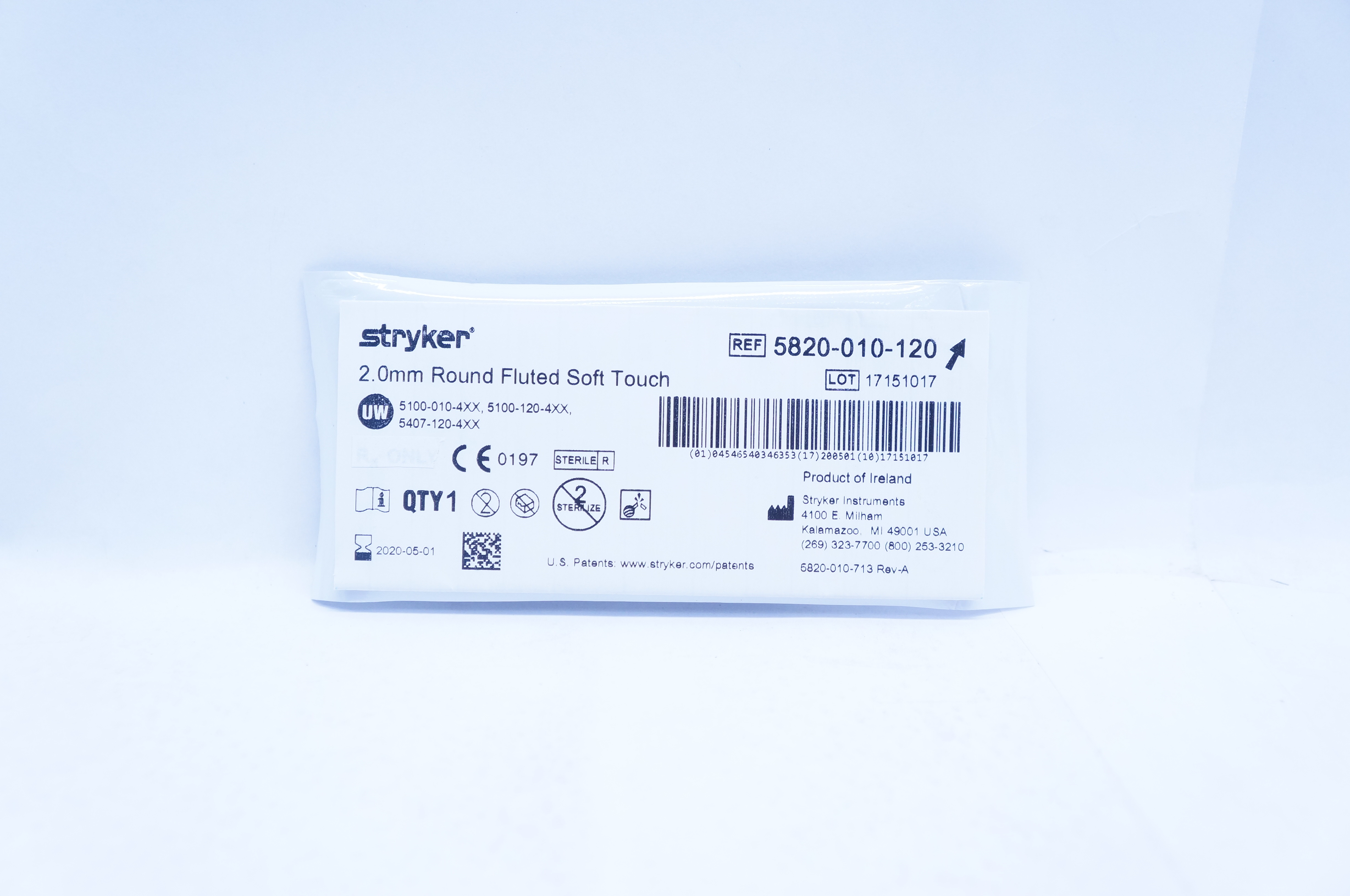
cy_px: 448
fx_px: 1629
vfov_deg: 30.8
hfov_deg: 45.0
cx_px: 675
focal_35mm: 44
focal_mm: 29
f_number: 4.5
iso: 800
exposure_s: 1/200
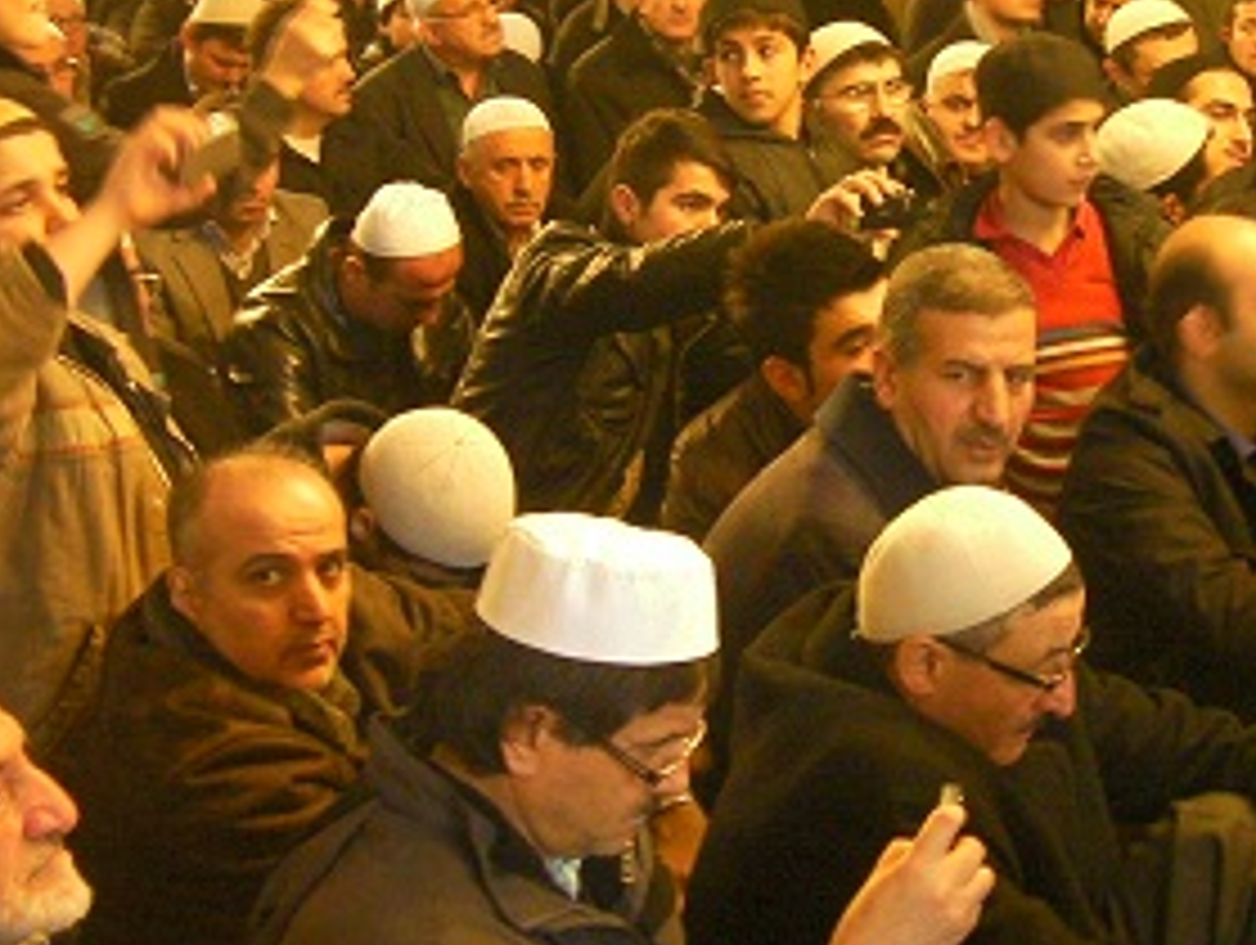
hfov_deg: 28.1
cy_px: 209
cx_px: 932
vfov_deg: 21.4
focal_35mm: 68
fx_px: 2470
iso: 400
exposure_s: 1/4.8
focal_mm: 6.8
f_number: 3.5
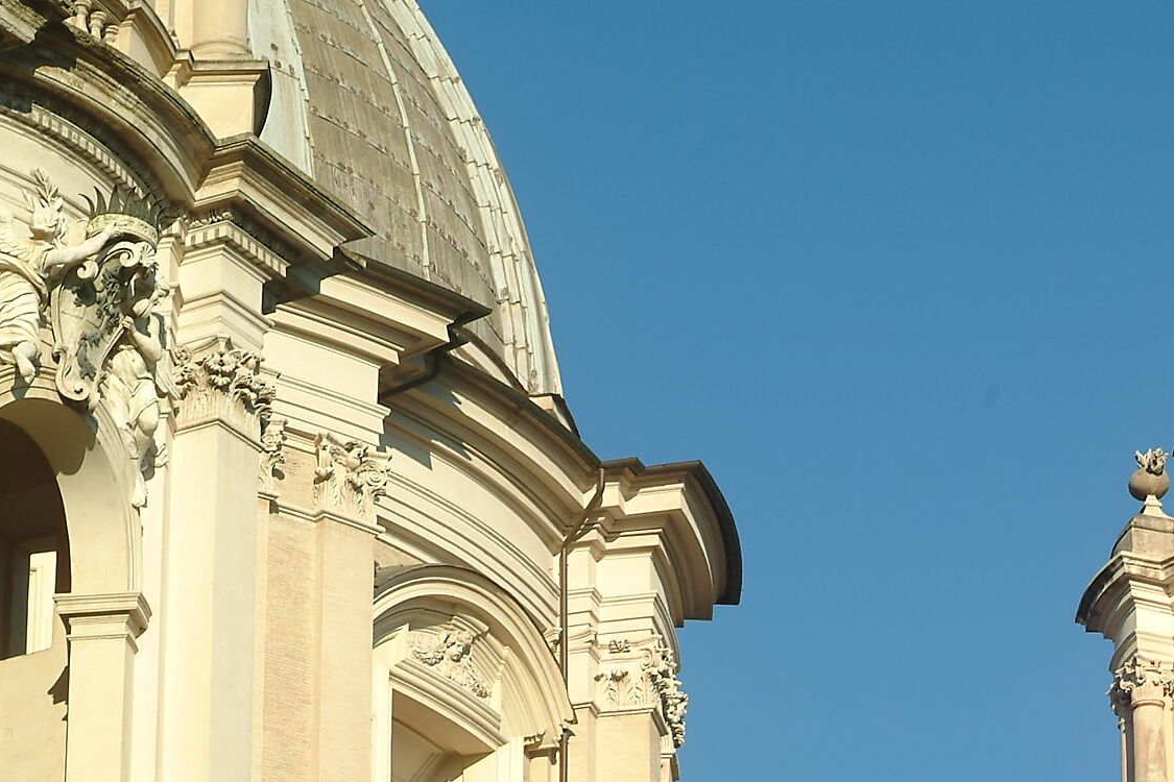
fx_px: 5217
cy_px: 684
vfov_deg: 8.6
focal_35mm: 160
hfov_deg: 12.7
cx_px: 1171
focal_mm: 50
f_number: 11
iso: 100
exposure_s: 1/125
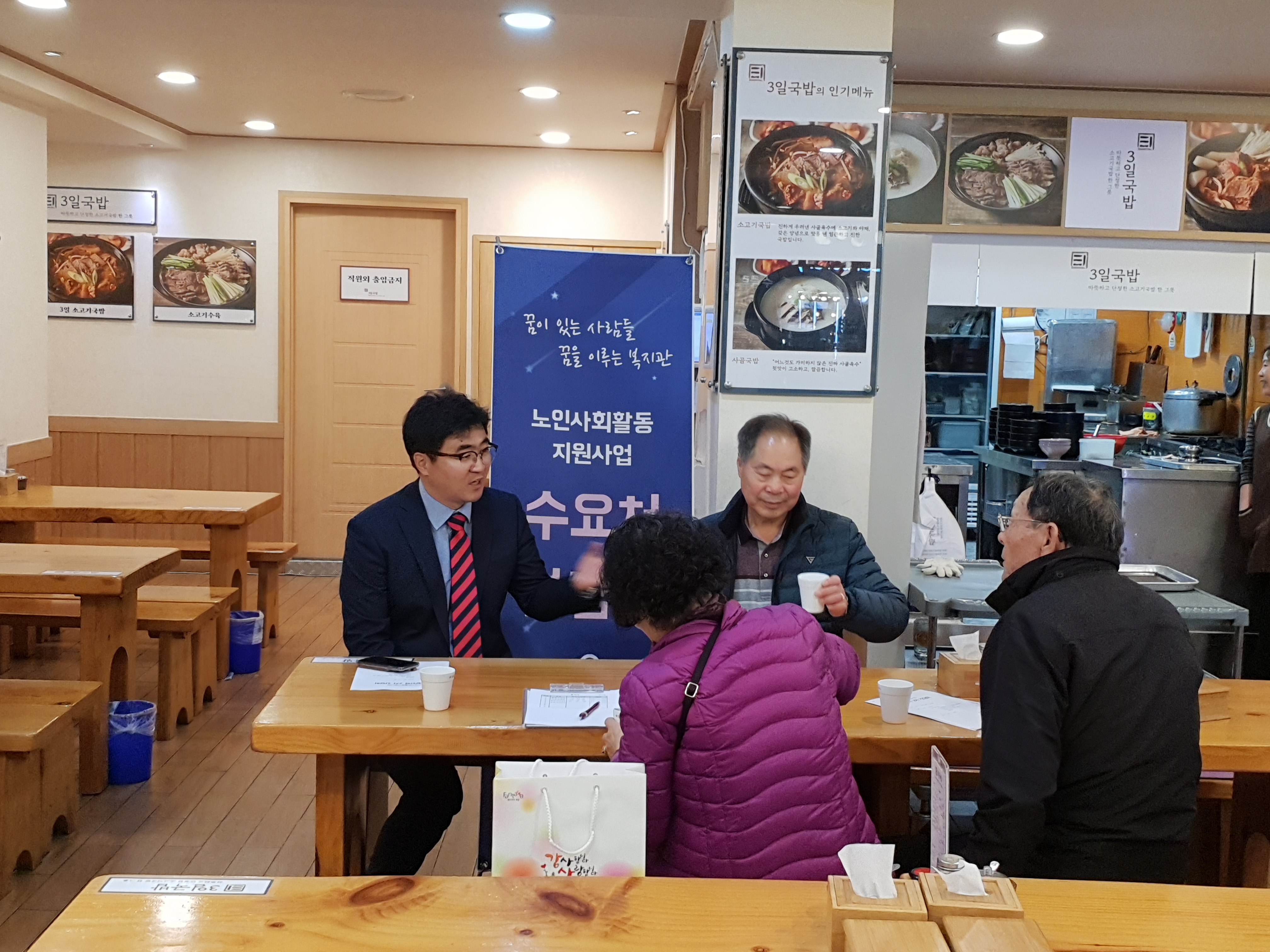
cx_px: 635
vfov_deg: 53.1
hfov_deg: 67.3
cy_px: 476
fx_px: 954
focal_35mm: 26
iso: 320
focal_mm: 4.3
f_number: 2.4
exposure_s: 1/60
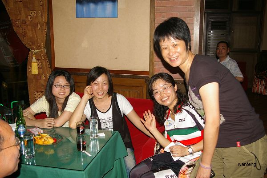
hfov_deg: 53.1
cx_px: 134
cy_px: 89
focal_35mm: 36
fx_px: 267
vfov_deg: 36.9
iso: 200
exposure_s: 1/180
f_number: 4
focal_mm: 24
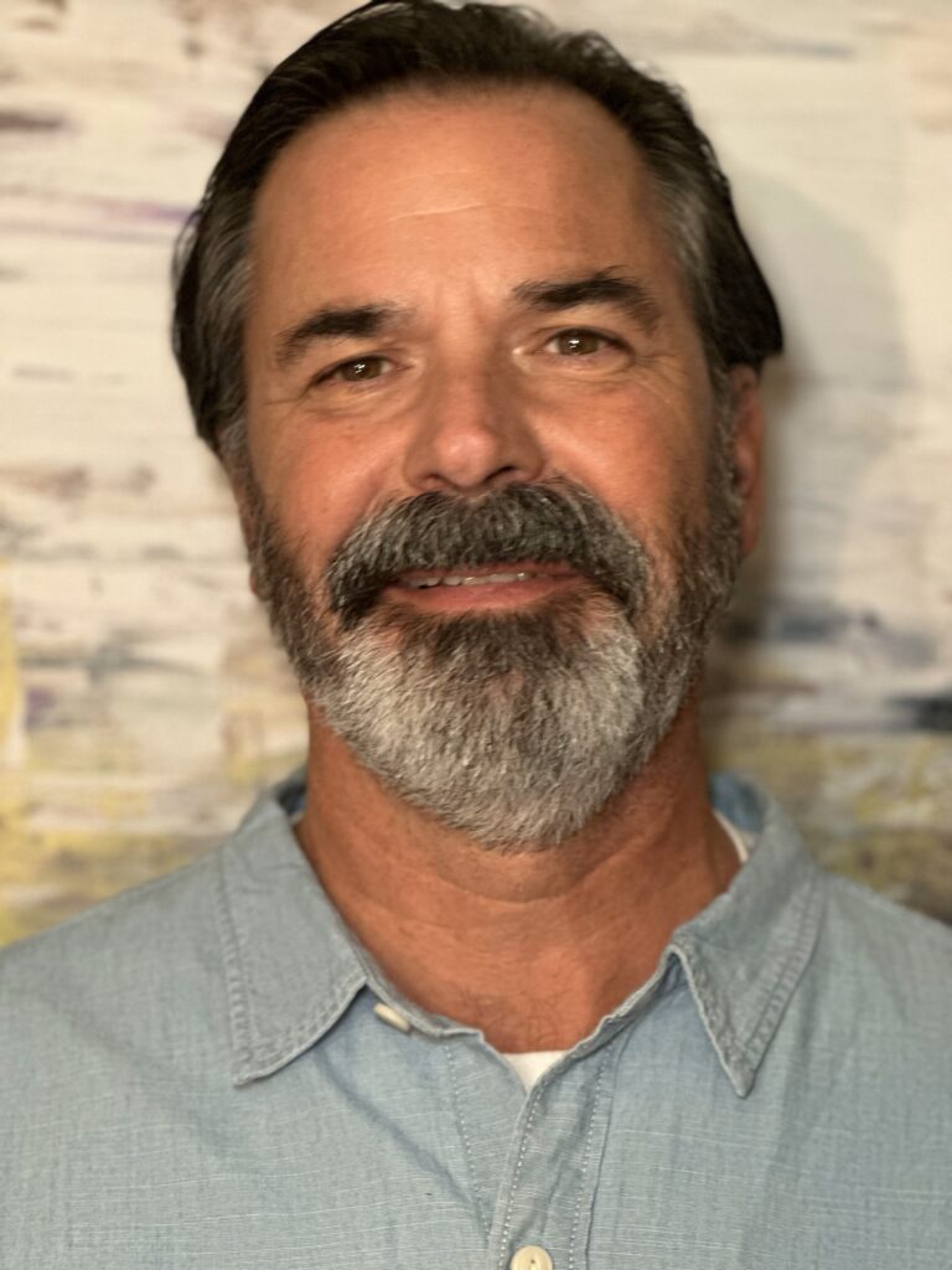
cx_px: 476
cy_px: 635
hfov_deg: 19.1
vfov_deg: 25.3
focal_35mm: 77
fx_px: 2824
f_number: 2.8
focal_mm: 9
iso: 640
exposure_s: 1/15
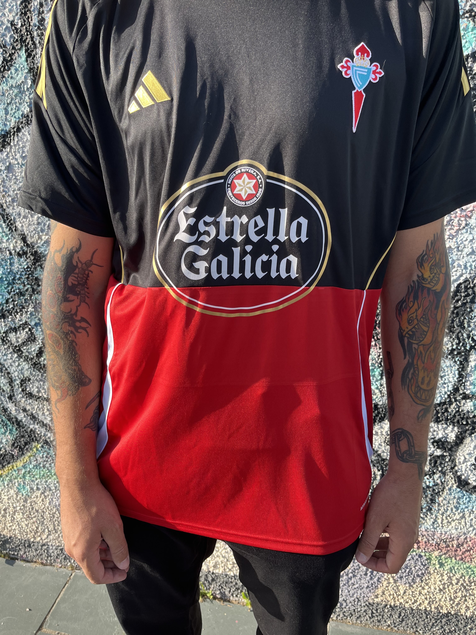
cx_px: 238
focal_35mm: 26
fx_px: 477
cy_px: 318
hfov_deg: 53.1
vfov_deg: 67.3
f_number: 1.6
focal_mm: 5.1
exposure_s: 1/696
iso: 50
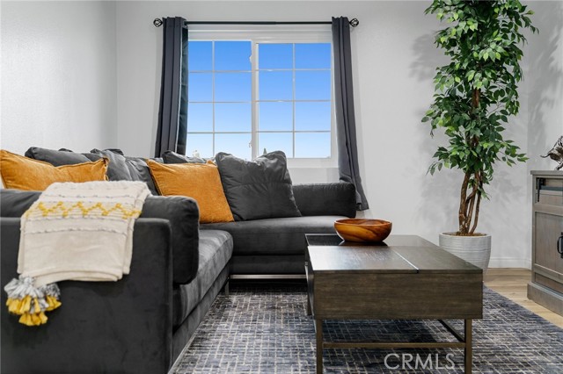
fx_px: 594
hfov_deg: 50.7
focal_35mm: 38
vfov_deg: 35.0
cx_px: 282
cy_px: 187
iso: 320
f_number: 2.8
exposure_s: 1/60
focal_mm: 38
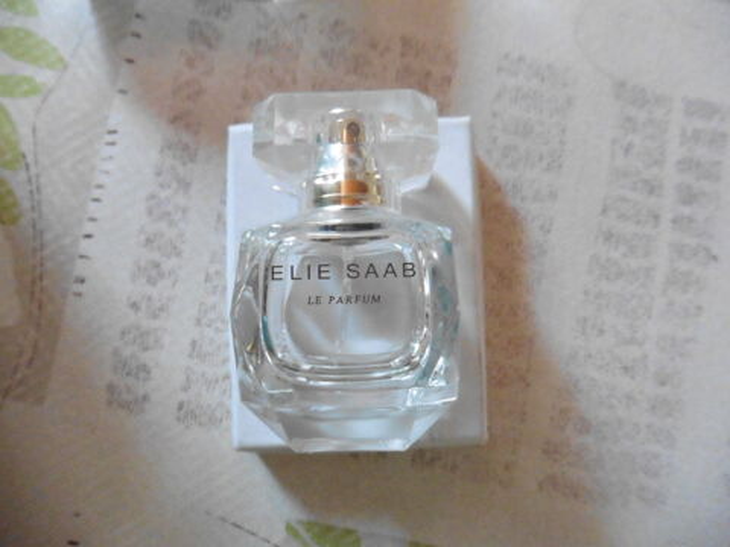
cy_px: 274
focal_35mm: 24
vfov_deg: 56.8
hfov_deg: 71.6
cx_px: 365
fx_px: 506
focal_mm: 4.3
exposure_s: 1/80
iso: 1600
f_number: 3.3
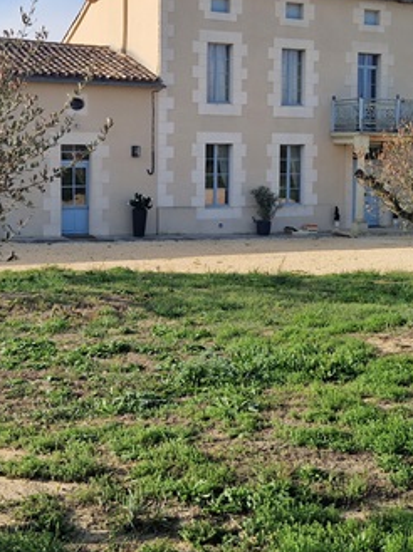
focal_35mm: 56
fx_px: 893
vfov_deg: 34.1
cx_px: 237
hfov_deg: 26.0
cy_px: 193
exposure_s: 1/1308
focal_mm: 5.4
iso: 50
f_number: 1.8
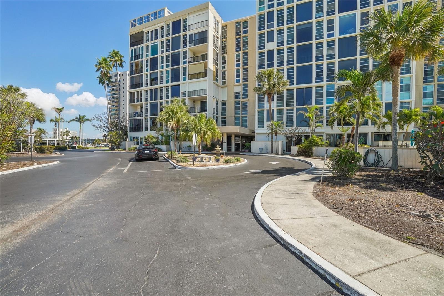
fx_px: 185
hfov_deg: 100.4
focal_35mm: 15
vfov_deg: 77.3
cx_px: 222
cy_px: 148
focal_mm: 10
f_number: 8
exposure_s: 1/1000
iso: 400
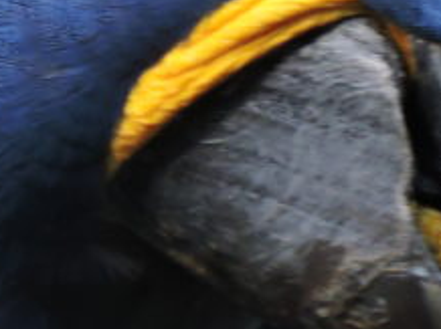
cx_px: 585
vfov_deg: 1.0
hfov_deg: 1.4
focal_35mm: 1469
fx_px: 18694
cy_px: 99
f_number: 5.6
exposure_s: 1/80
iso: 800
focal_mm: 71.7
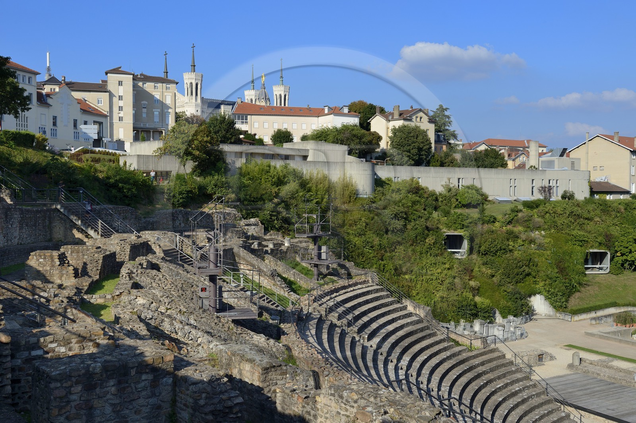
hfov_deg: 50.7
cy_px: 212
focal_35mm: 38
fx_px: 671
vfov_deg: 35.0
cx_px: 318
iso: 200
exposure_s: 1/200
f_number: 11
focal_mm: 38
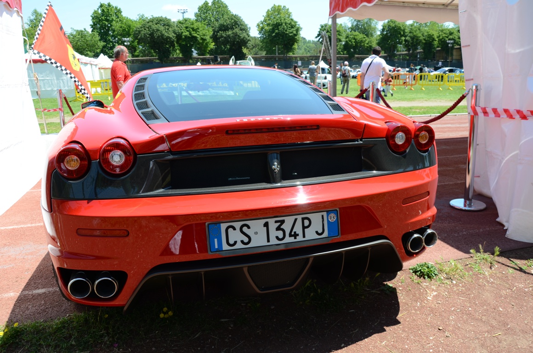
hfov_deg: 67.5
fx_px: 399
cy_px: 176
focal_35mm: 27
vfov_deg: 47.7
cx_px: 266
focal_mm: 18
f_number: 7.1
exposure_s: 1/200
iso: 100
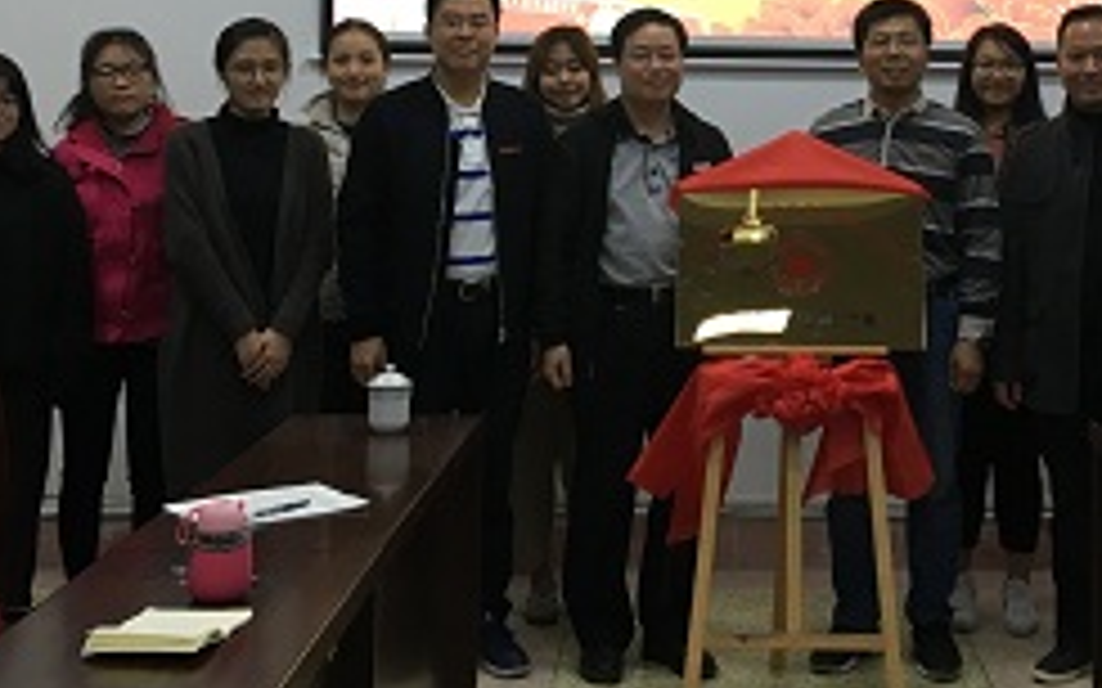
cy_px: 9
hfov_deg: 31.7
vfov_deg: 19.7
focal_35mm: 64
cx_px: 747
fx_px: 1922
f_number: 2.2
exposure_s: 1/33
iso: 100
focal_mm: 4.15
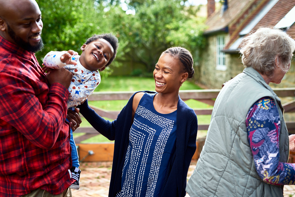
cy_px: 100
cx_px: 148
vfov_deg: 26.5
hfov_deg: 38.9
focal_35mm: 51
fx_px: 418
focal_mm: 50
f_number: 2.5
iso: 160
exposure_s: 1/320
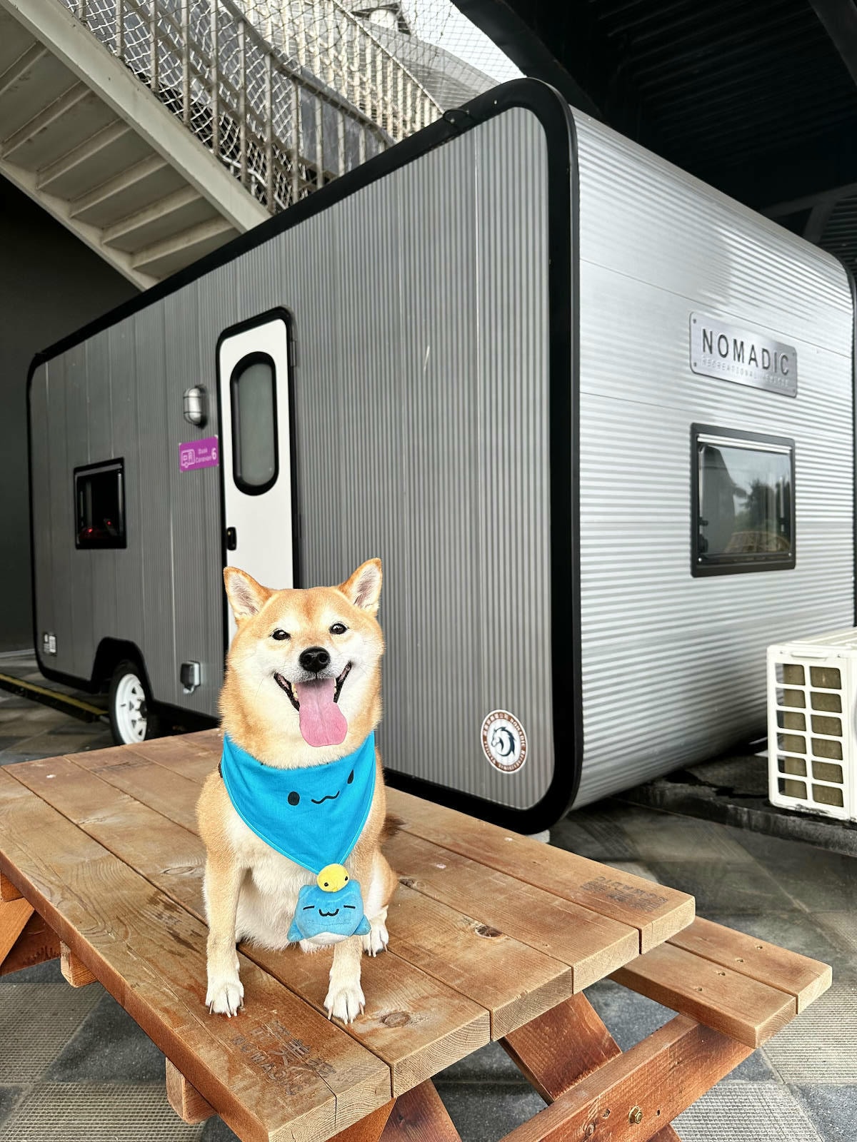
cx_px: 428
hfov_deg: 56.8
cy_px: 571
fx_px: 792
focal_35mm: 24
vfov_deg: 71.6
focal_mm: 6.86
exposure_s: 1/351
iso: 80
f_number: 1.78
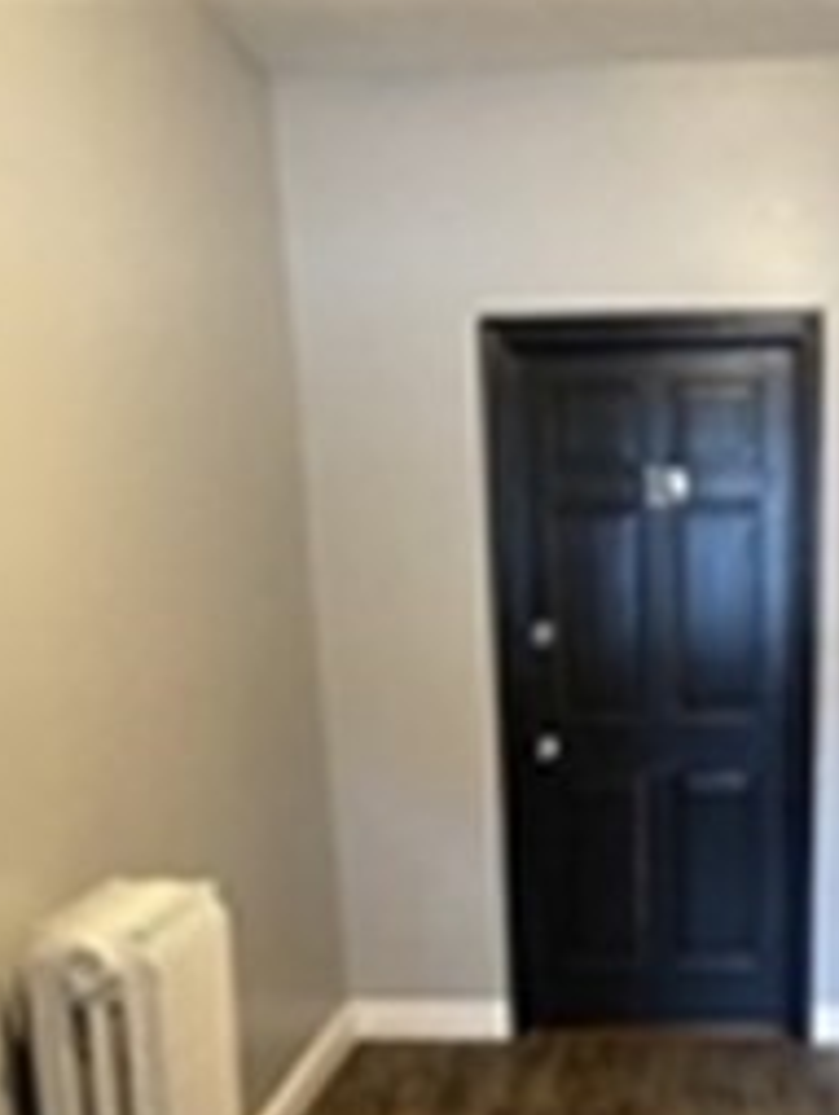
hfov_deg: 30.9
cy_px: 970
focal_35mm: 46
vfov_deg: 38.8
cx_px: 646
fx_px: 1484
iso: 400
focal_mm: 4.25
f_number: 1.8
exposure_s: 1/40
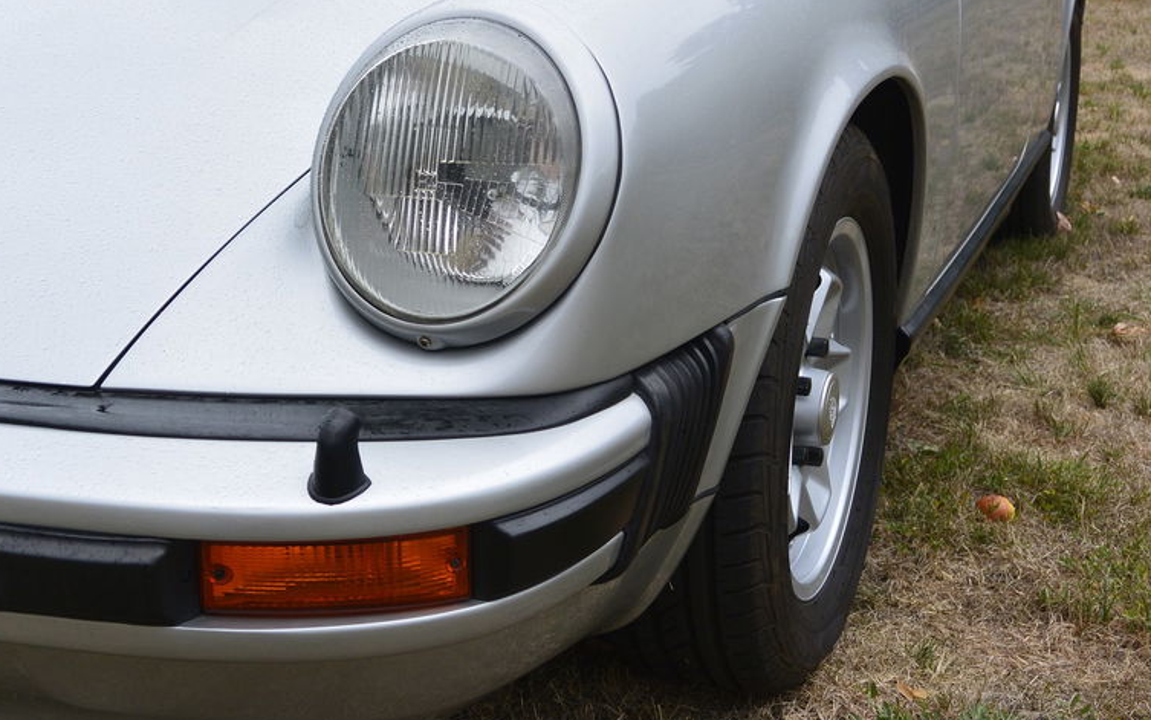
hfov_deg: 38.2
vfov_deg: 24.4
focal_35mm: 53
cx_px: 567
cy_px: 362
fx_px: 1663
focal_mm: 18.9
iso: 160
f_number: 4.8
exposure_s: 1/160
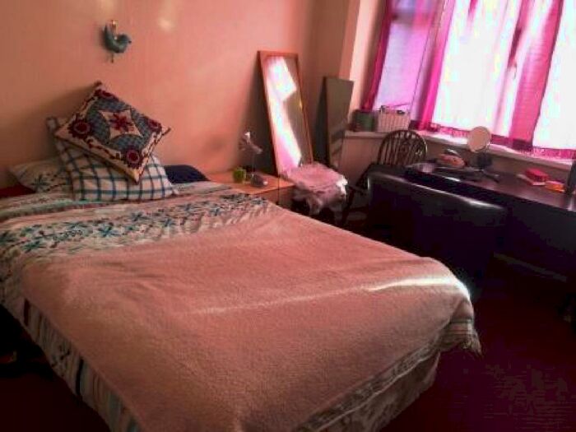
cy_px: 216
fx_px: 483
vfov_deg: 48.2
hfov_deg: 61.7
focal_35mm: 29
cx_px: 288
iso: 40
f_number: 2.2
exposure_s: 1/30
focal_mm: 4.15
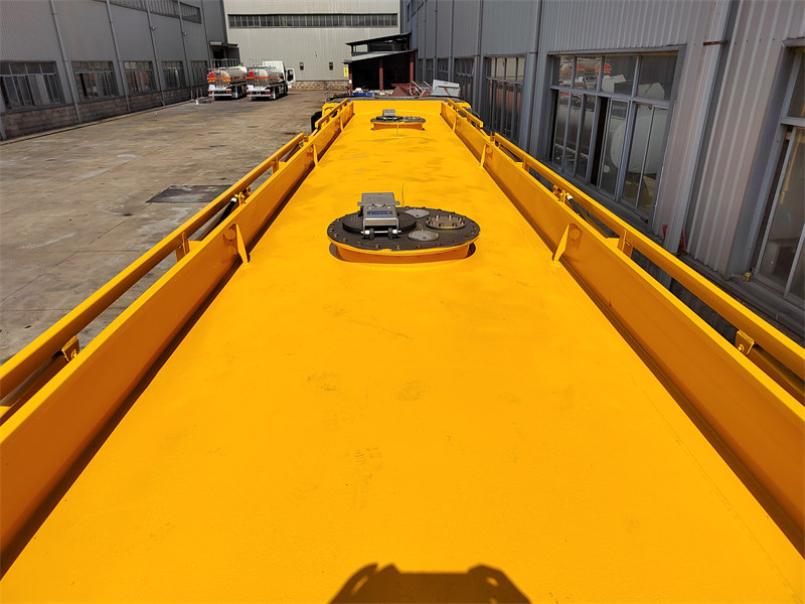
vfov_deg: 58.9
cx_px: 402
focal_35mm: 23
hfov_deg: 73.9
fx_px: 535
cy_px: 302
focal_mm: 5.52
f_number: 1.9
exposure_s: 1/3349
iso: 256
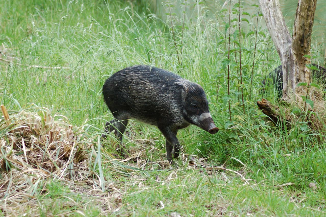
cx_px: 163
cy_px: 108
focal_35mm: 183
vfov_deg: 7.5
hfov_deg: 11.2
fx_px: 1656
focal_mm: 122
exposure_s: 1/500
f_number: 5.6
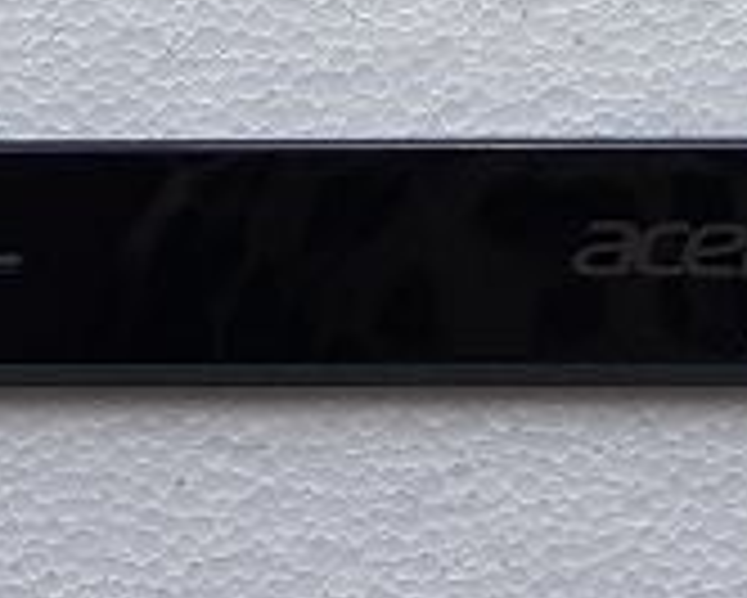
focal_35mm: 122
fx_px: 2699
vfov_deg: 11.2
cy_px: -665
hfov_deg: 15.6
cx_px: 670
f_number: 1.7
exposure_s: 1/482
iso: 40
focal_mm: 4.2
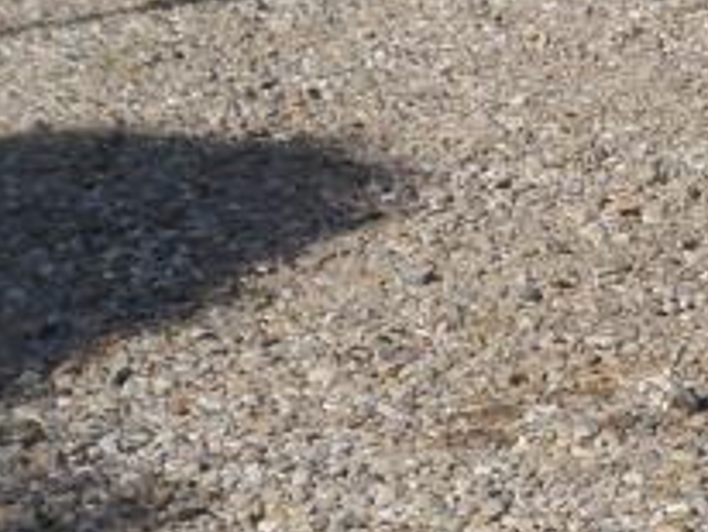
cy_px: 1164
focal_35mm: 139
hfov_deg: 11.5
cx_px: 1753
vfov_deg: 9.7
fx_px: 2846
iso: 160
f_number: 8
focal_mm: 14
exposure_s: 1/400
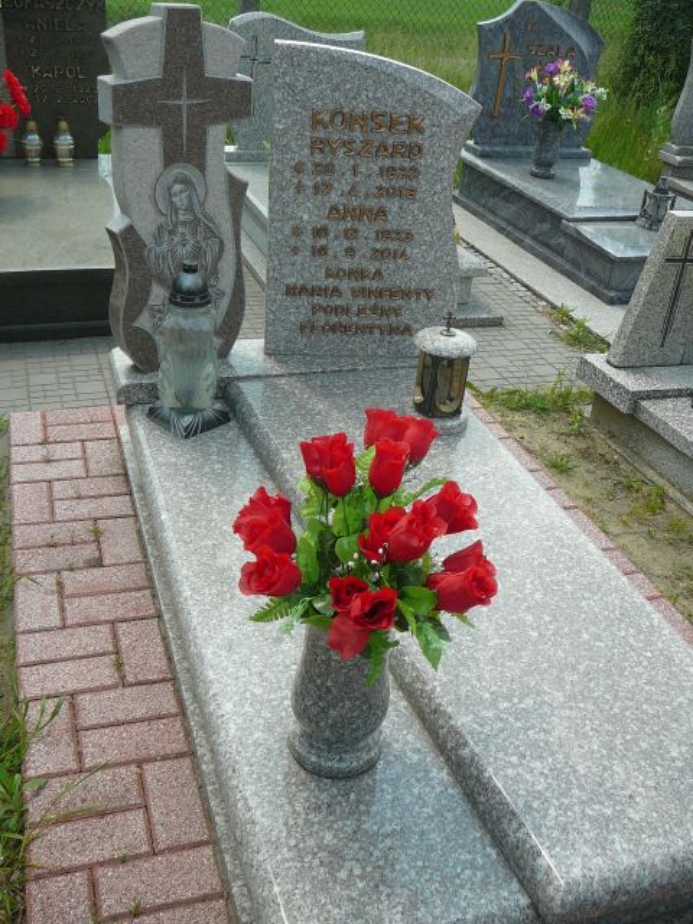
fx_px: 934
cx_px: 346
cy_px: 462
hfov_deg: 40.7
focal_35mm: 35
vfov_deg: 52.6
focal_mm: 5.2
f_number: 2.8
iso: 80
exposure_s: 1/640
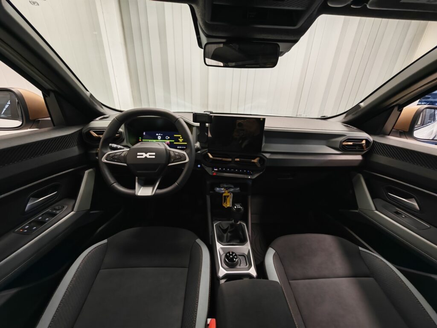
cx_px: 218
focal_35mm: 13
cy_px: 164
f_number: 2
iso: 250
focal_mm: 1.82
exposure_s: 1/33
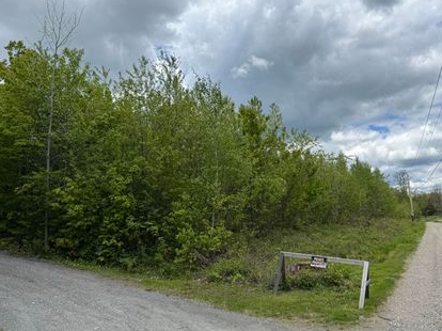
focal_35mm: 29
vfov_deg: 48.2
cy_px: 163
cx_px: 251
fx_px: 370
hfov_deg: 61.4
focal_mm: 6.76
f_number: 1.78
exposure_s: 1/4975
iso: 80
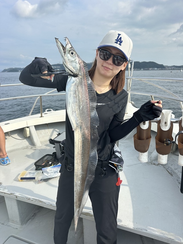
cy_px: 122
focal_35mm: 24
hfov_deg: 56.8
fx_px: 169
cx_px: 92
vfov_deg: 71.6
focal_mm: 6.86
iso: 80
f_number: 1.78
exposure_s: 1/3472
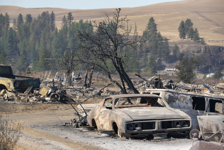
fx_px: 1214
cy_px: 75
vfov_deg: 7.0
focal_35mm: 195
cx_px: 112
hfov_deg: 10.5
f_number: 8
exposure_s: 1/4000
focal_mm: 195
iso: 1600
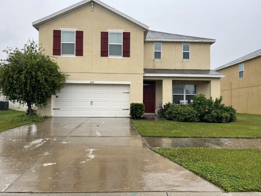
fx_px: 204
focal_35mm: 27
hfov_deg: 65.3
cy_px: 95
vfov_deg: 51.4
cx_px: 132
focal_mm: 5.1
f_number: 1.6
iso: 40
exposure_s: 1/121
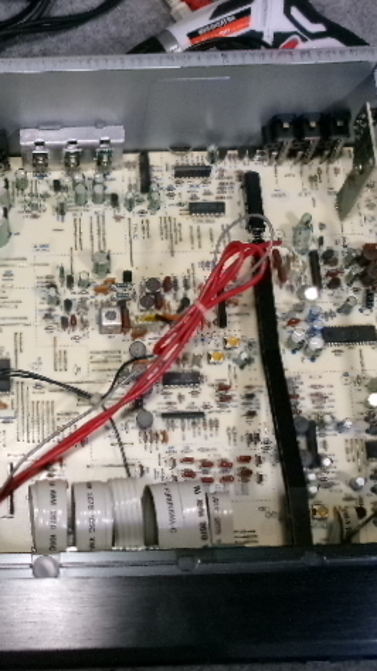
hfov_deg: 22.0
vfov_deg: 39.2
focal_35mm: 53
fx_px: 944
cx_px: 27
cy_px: 334
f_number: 4.5
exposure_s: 1/120
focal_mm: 6.4
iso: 800
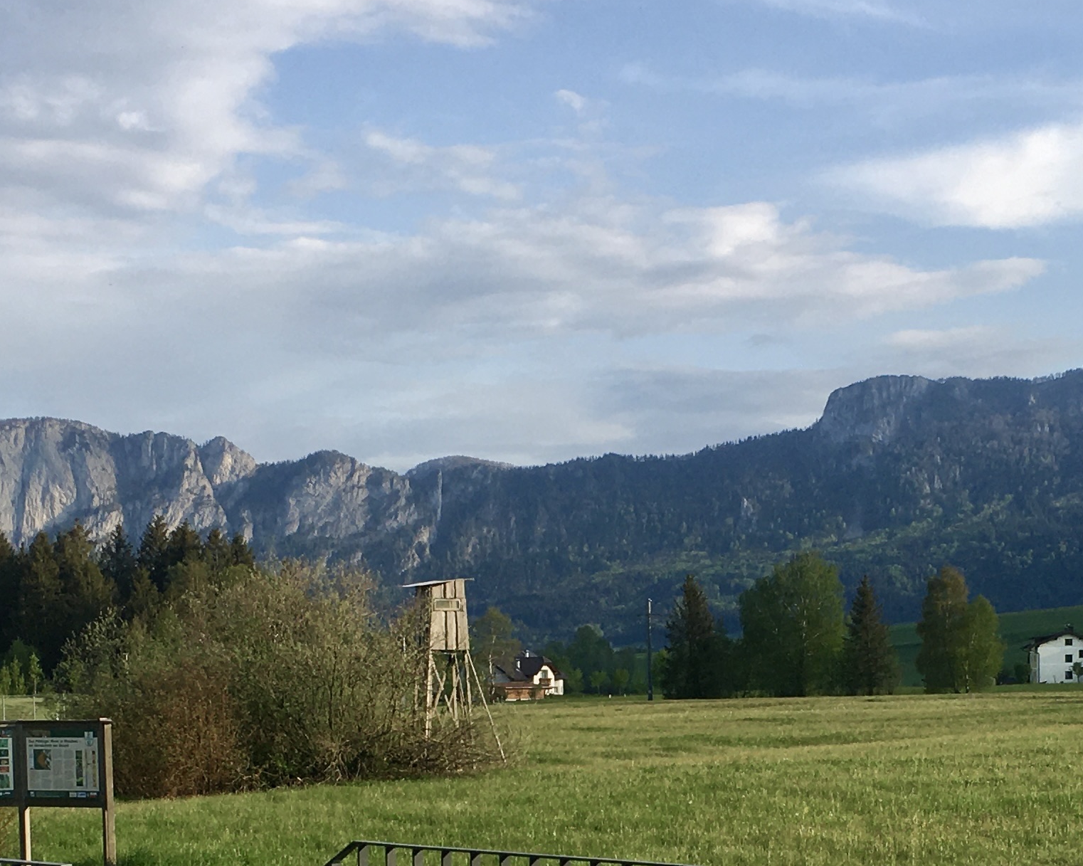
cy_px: 815
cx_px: 660
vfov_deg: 19.9
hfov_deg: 25.3
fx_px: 2403
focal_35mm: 75
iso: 25
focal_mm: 4.15
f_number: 2.2
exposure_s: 1/777
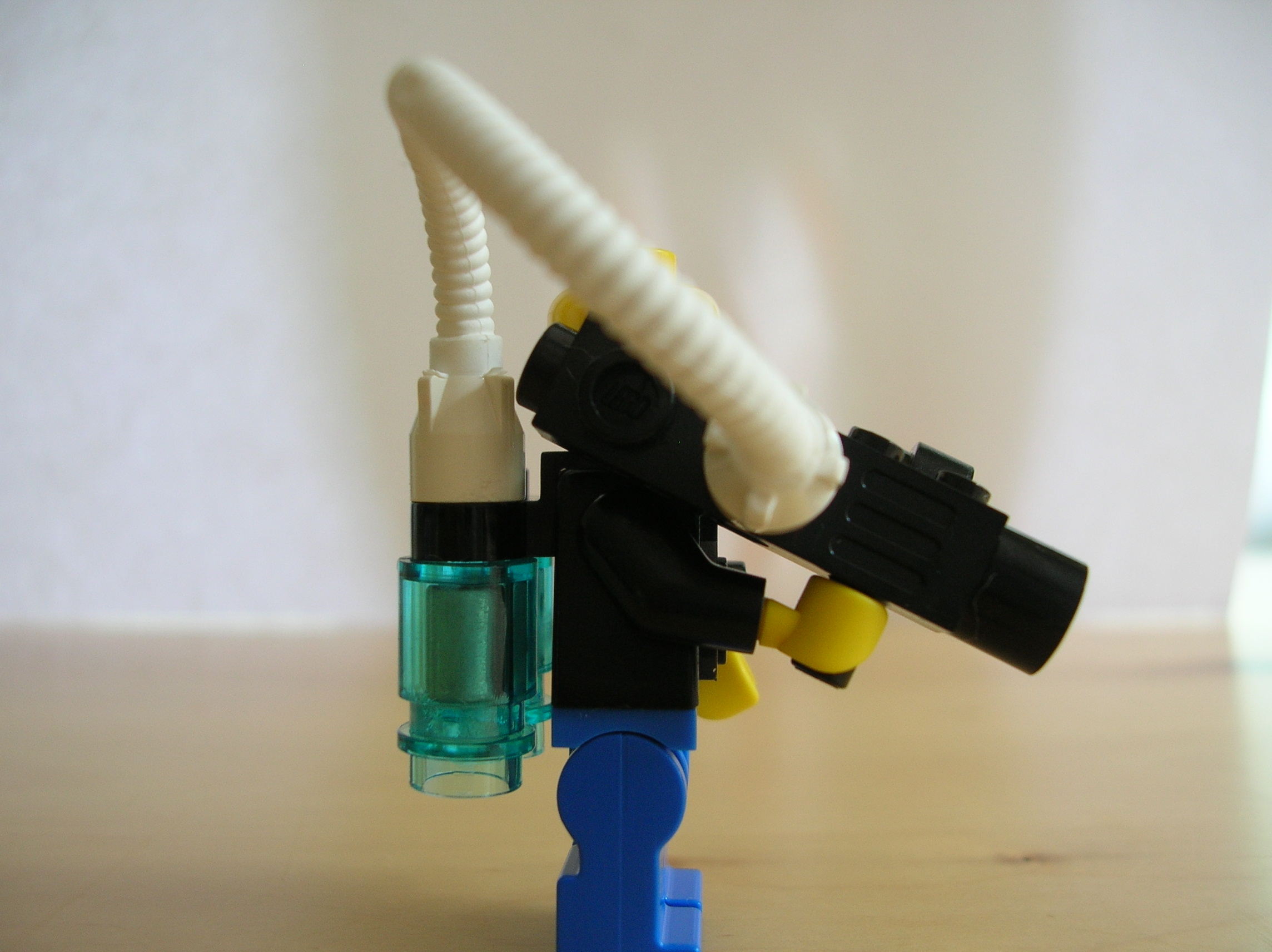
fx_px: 1285
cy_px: 476
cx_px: 636
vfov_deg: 40.6
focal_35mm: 35
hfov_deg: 52.7
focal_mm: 5.8
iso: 54
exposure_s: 1/5.7
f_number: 2.8
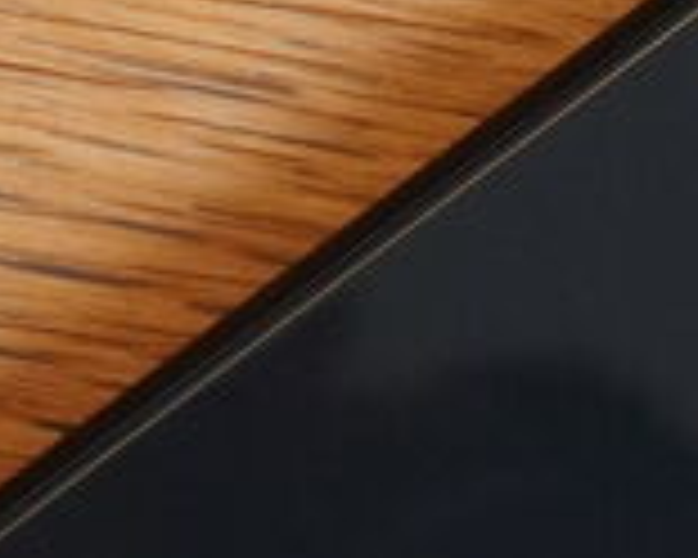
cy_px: 374
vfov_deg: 6.8
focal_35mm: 227
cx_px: 1137
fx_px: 4689
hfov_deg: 8.3
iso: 4000
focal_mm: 39
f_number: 6.3
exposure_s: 1/200
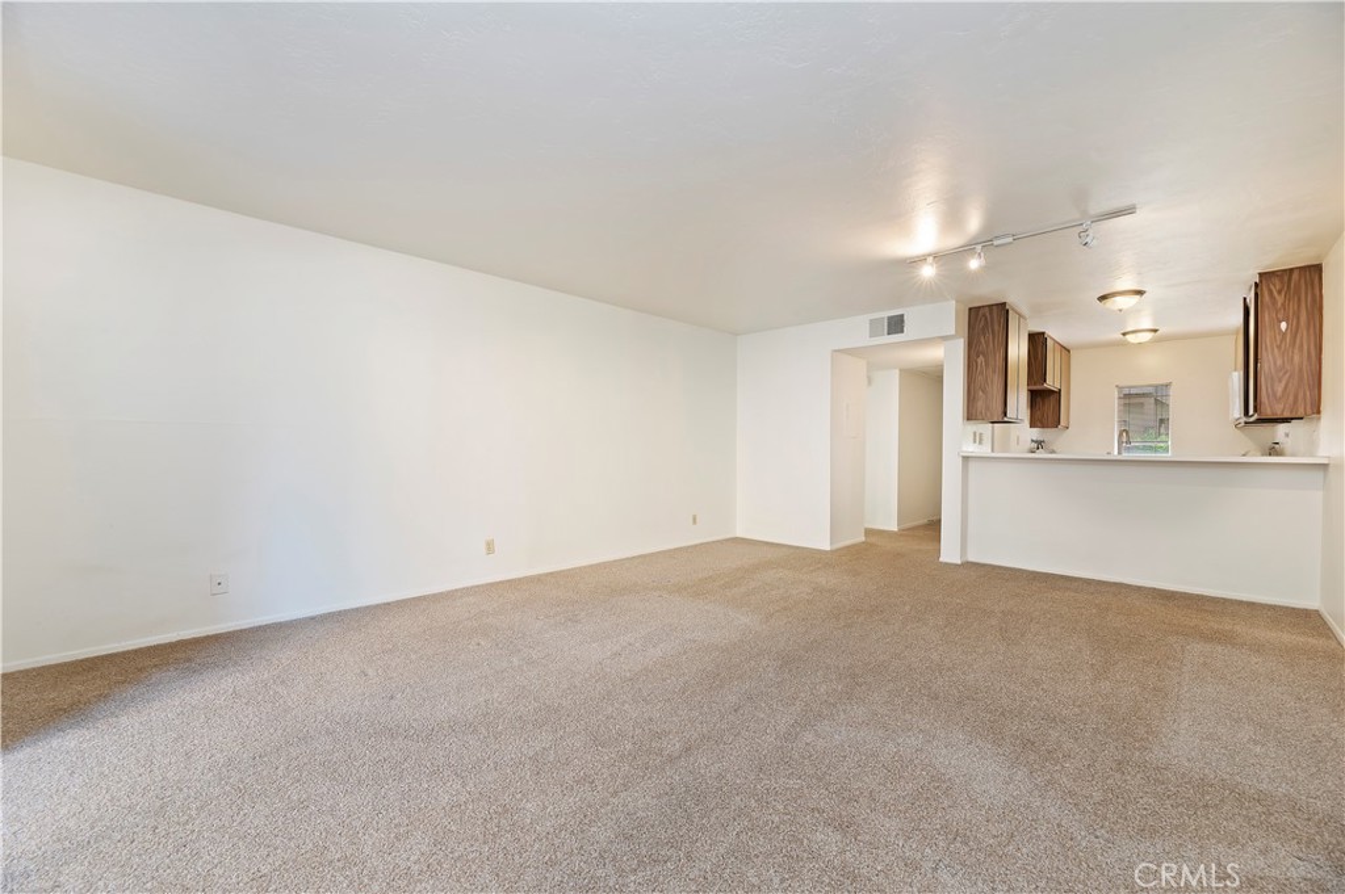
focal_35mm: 14
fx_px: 523
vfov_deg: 81.1
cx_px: 672
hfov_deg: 104.3
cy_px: 447
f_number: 10
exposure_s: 1/6
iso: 500
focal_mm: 14
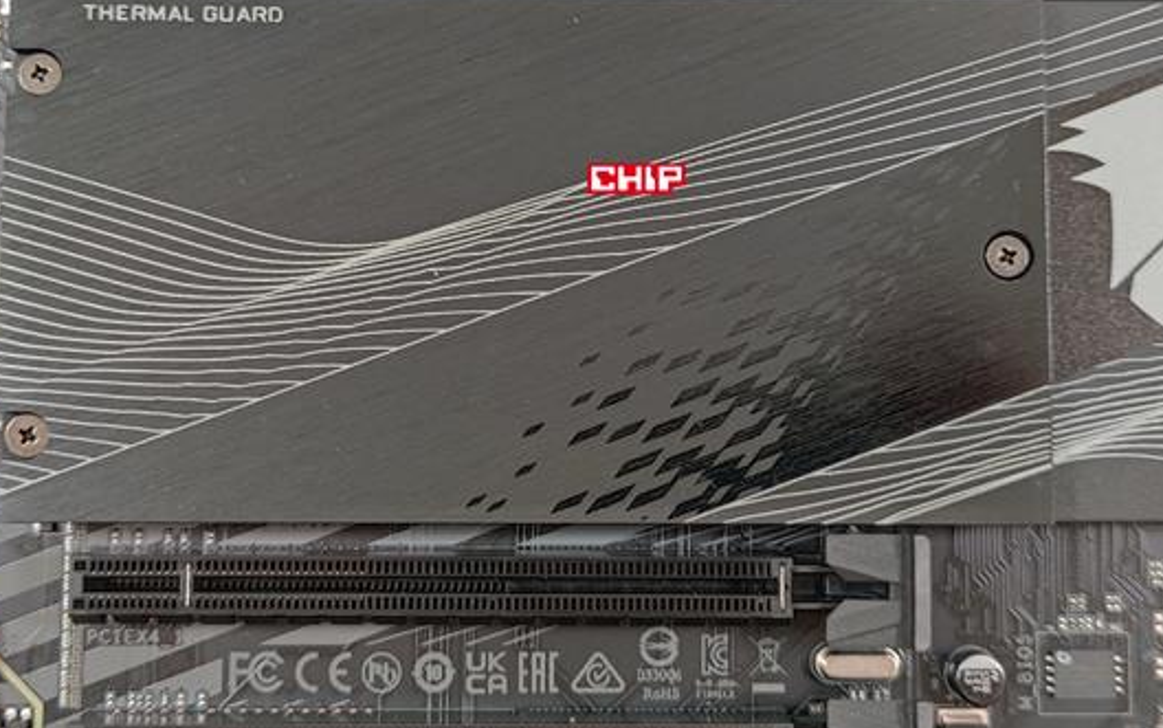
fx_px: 1807
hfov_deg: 35.6
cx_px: 636
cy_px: 179
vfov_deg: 22.5
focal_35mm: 57
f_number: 1.85
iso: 290
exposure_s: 1/33
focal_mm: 6.78
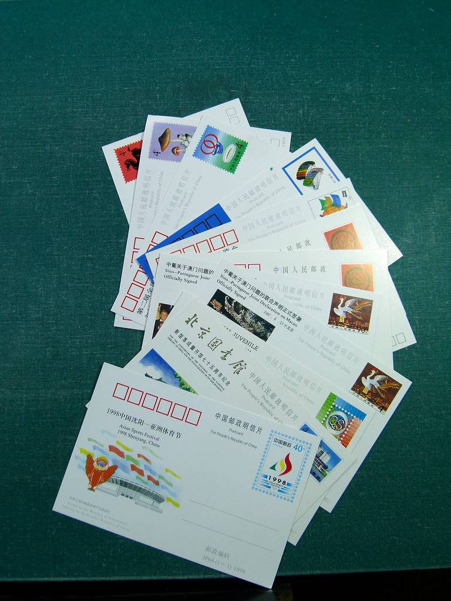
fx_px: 504
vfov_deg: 61.7
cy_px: 300
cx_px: 226
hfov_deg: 48.2
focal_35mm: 29
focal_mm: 5.2
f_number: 4
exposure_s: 1/125
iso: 100
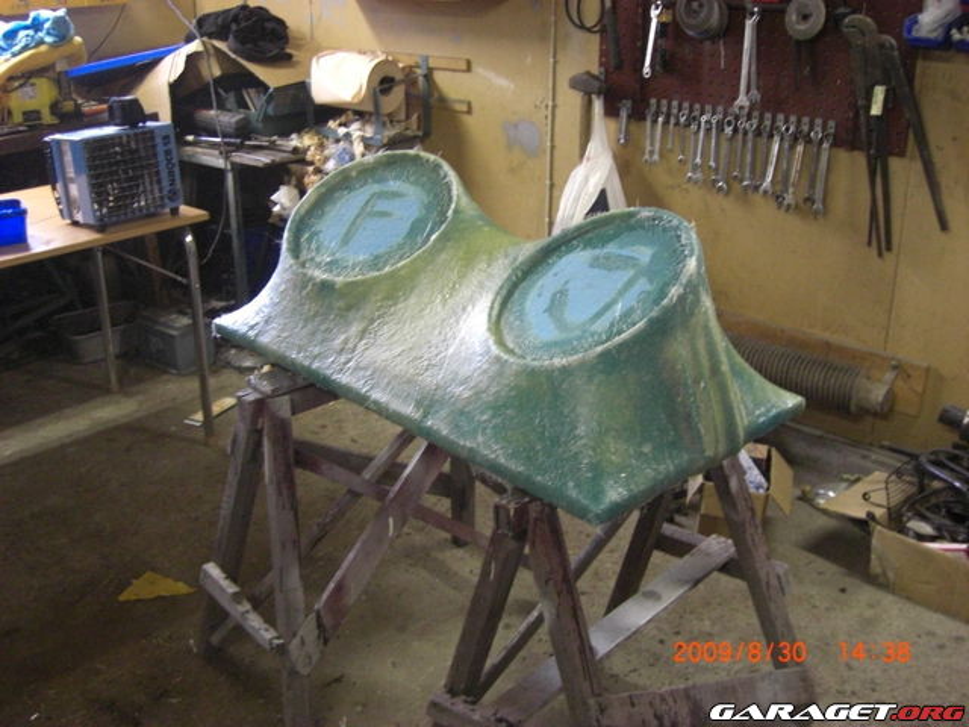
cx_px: 484
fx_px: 1064
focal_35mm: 38
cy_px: 364
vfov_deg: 37.7
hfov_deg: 49.0
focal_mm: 7.9
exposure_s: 1/25
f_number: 2.8
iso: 800
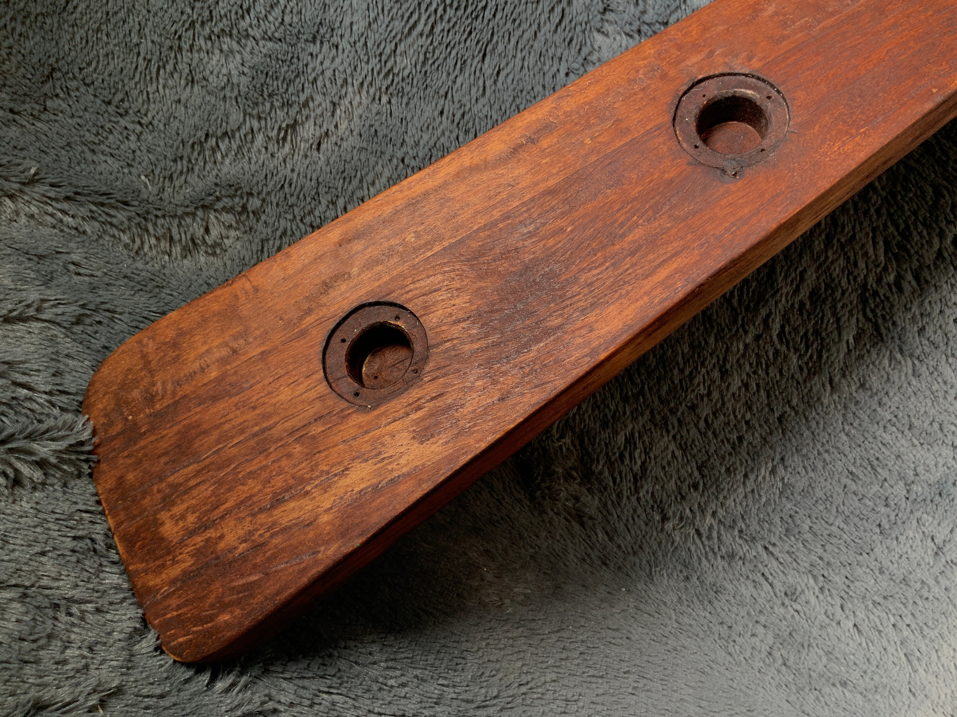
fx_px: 802
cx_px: 478
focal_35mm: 29
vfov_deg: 48.2
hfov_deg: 61.7
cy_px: 358
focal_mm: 3
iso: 32
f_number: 1.8
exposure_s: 1/104
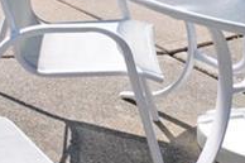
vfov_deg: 11.9
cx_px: -248
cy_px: -218
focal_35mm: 95
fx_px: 646
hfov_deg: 16.4
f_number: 11
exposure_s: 1/400
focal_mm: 12
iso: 200
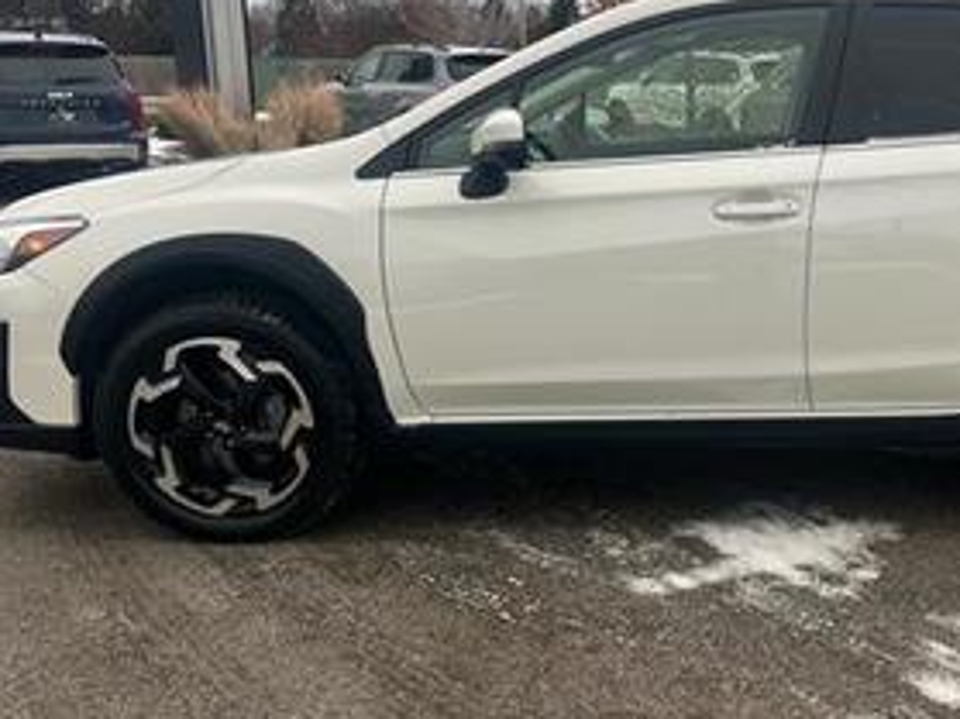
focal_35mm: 47
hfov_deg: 39.1
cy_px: 413
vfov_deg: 30.8
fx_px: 1303
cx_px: 750
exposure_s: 1/121
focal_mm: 5.7
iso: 32
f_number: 1.5
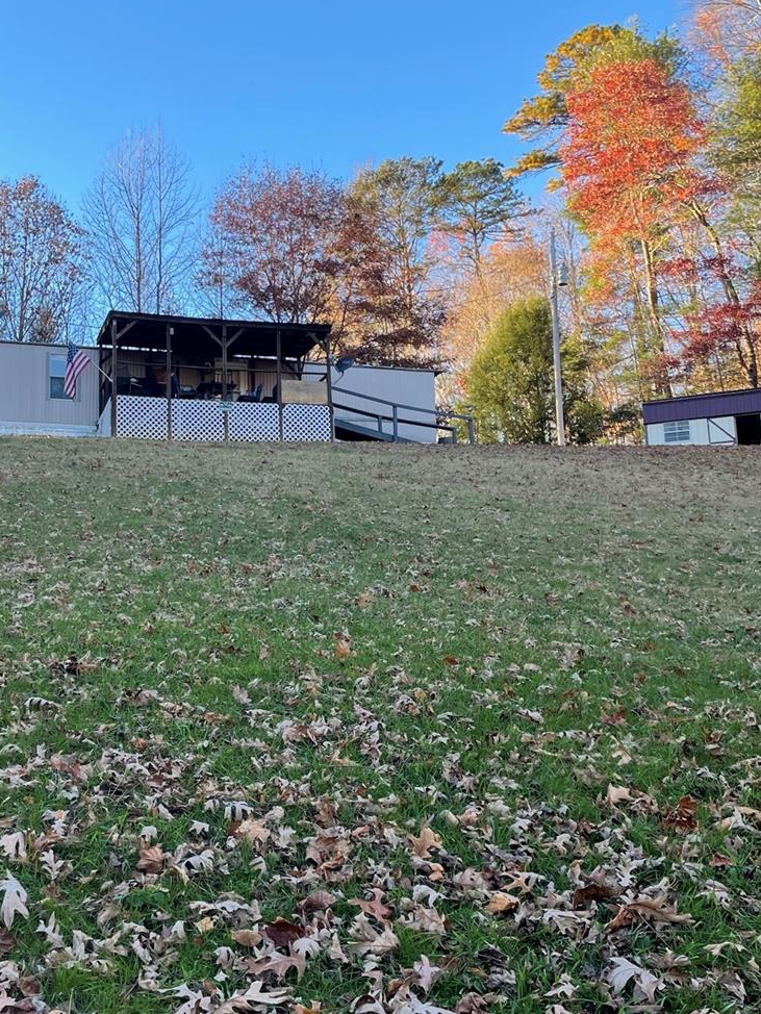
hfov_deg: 34.9
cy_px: 509
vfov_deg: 45.8
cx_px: 281
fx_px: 1201
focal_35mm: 41
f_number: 1.6
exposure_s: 1/458
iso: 32
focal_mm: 4.2
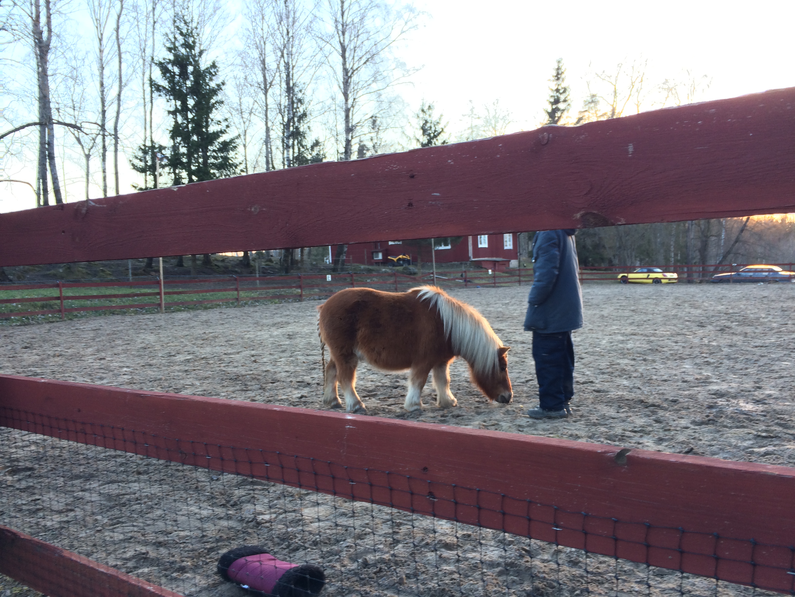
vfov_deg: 48.2
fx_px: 666
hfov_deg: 61.7
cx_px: 398
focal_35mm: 29
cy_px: 298
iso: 40
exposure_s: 1/30
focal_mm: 4.15
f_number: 2.2
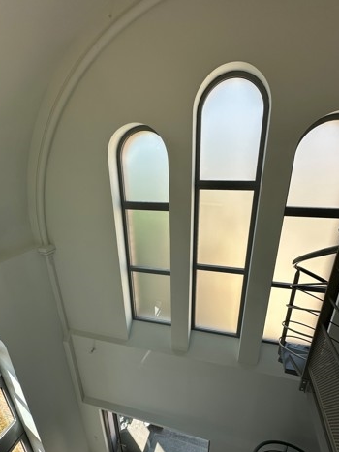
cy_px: 257
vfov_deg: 87.2
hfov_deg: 71.6
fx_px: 235
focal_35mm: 18
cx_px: 172
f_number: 2.2
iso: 40
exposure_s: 1/400
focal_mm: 2.22
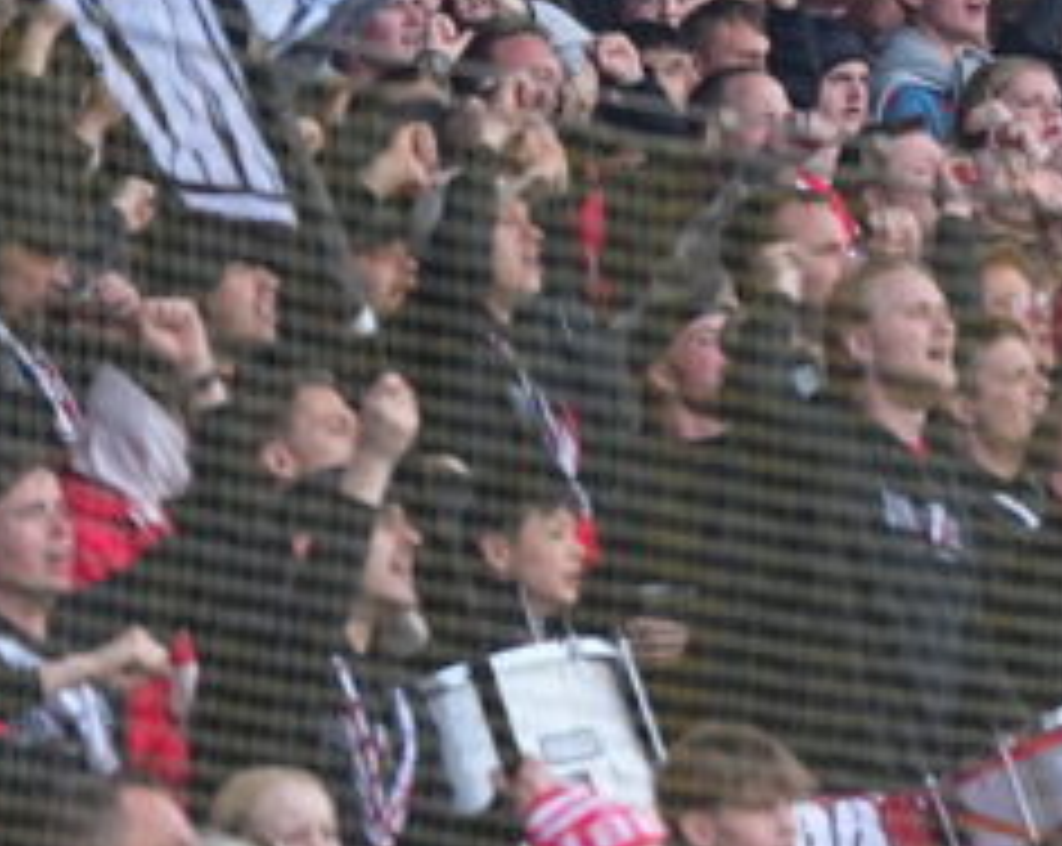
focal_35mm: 816
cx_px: 1876
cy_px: -259
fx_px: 25605
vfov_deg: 1.9
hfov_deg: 2.4
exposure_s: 1/1250
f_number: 3.2
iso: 800
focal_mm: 200
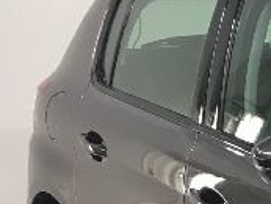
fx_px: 1183
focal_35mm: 151
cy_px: 349
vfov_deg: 9.4
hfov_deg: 10.8
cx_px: 677
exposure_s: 1/33
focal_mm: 4.15
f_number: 2.2
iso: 64
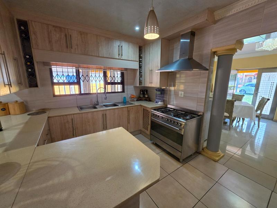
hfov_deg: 106.2
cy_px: 104
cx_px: 138
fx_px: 104
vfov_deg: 89.9
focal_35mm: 13
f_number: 1.9
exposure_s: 1/120
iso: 250
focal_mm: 2.2
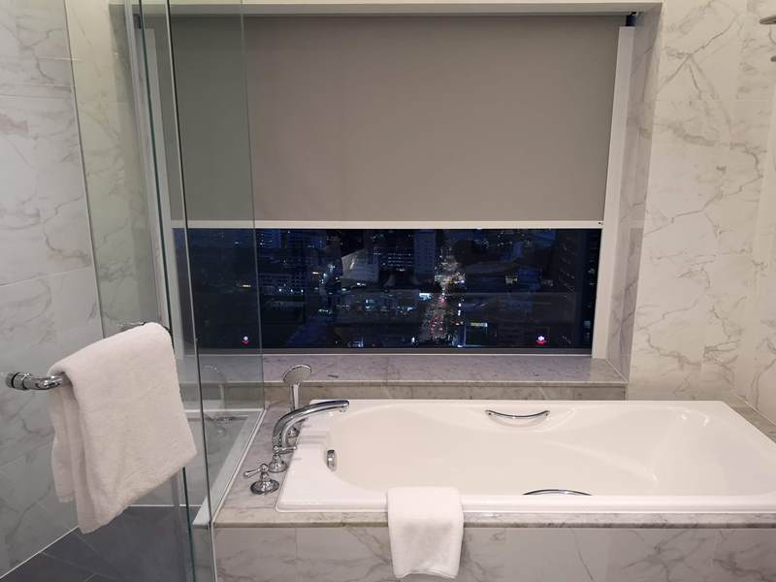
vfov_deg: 51.4
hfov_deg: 65.3
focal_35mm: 27
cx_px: 388
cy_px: 291
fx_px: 605
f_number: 1.8
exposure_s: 1/33.3
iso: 400
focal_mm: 3.95
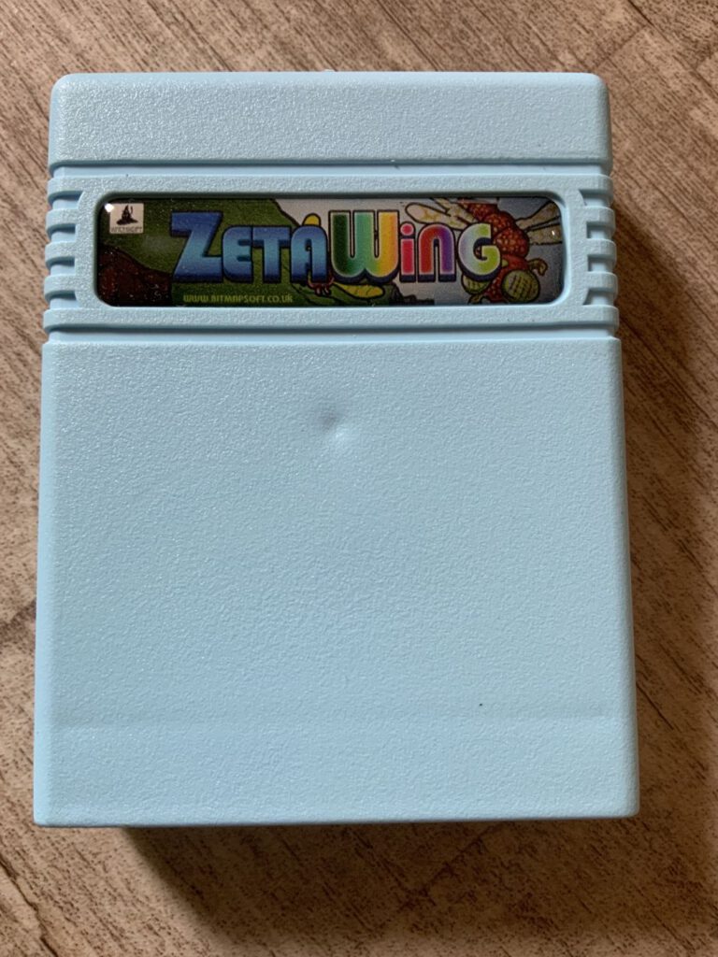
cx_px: 359
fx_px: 802
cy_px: 478
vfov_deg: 61.7
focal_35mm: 29
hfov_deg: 48.2
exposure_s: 1/60
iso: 80
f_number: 1.8
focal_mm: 3
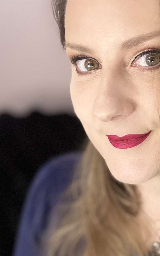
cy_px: 158
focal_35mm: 58
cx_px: 156
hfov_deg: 21.6
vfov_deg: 35.0
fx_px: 405
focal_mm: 2.69
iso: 320
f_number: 1.9
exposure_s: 1/60
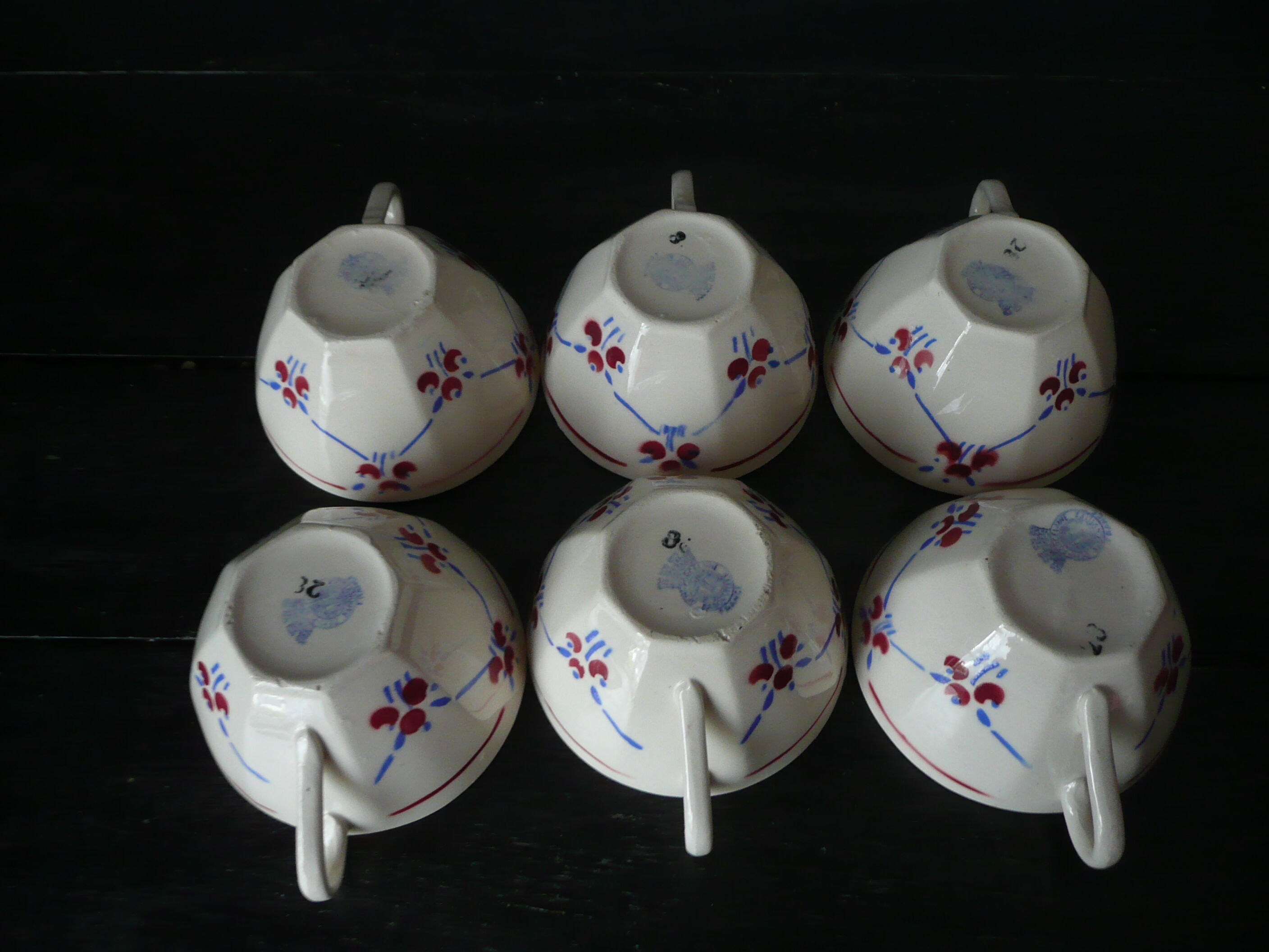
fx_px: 1026
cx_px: 634
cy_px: 476
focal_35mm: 28
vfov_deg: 49.7
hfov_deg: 63.4
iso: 200
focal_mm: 4.6
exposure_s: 1/8
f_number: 3.3
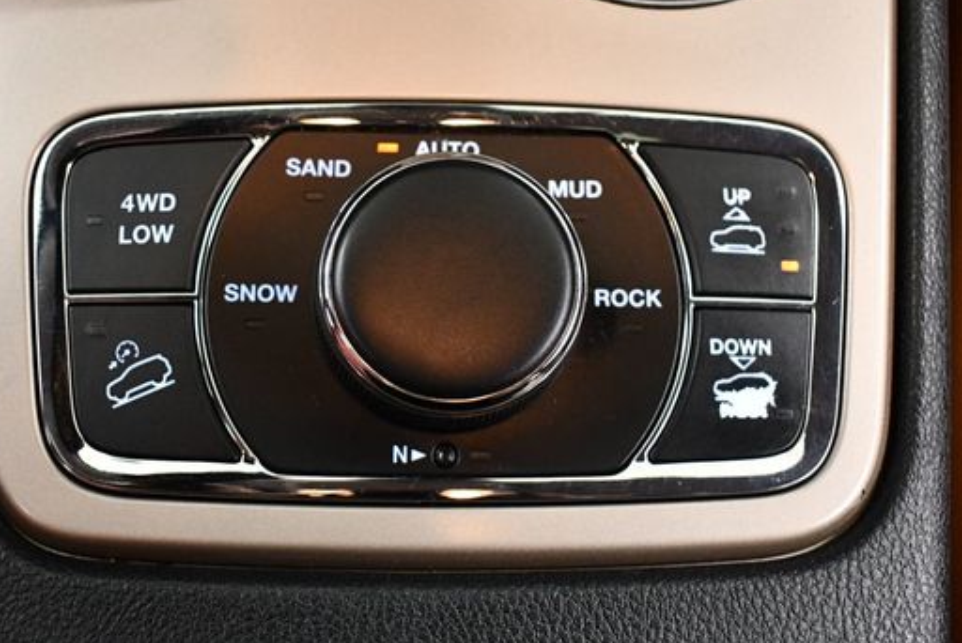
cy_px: 316
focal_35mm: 45
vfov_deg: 29.9
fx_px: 1203
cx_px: 421
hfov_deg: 43.5
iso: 3200
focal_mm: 18
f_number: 3.5
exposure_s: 1/125
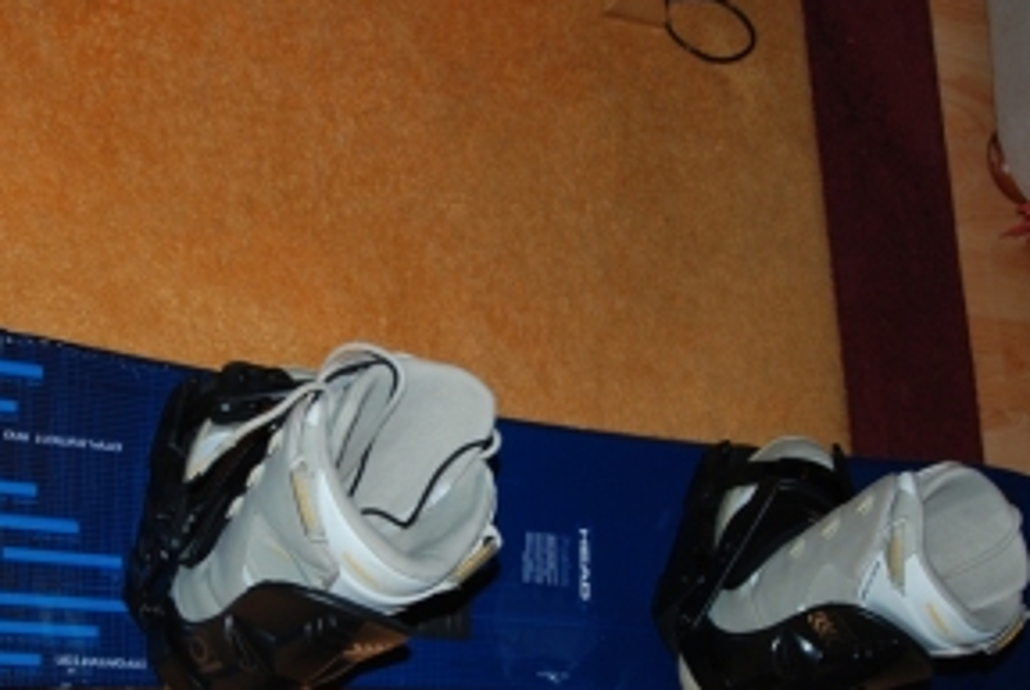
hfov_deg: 30.8
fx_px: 1863
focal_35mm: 65
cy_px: 463
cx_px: 408
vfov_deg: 20.9
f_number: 4
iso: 200
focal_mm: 26
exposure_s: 1/60
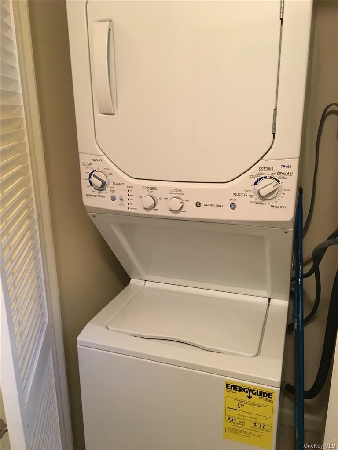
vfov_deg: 61.7
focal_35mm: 29
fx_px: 378
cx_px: 169
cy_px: 225
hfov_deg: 48.2
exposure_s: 1/30
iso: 160
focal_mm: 4.15
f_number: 2.2
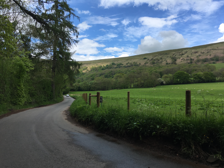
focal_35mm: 29
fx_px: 188
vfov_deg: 48.2
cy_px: 84
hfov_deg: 61.7
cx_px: 112
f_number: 2.2
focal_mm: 4.15
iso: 25
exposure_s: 1/905
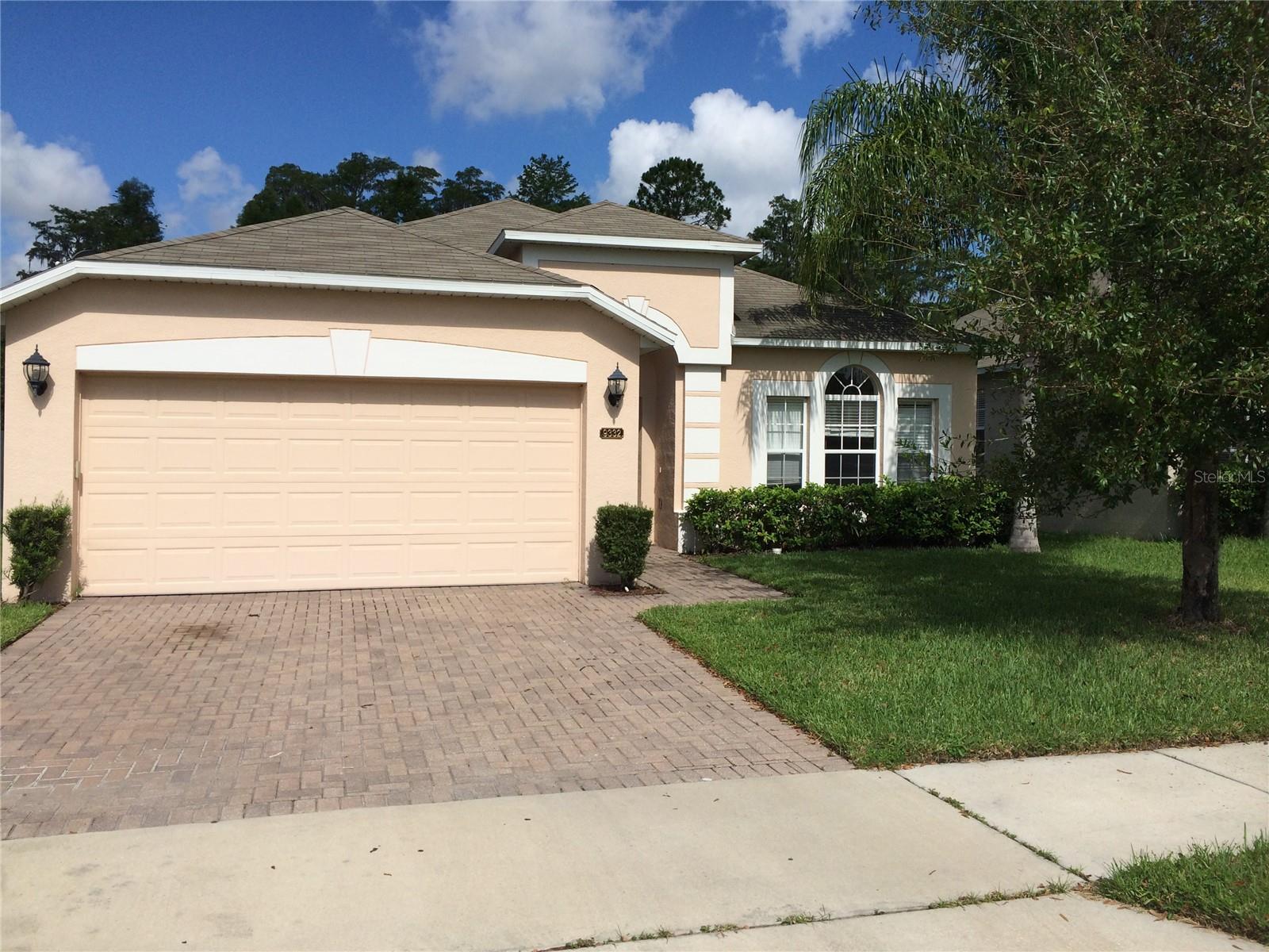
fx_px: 1100
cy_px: 476
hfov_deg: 60.0
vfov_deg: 46.8
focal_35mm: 30
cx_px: 634
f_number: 2.2
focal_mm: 4.12
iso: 40
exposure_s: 1/4115
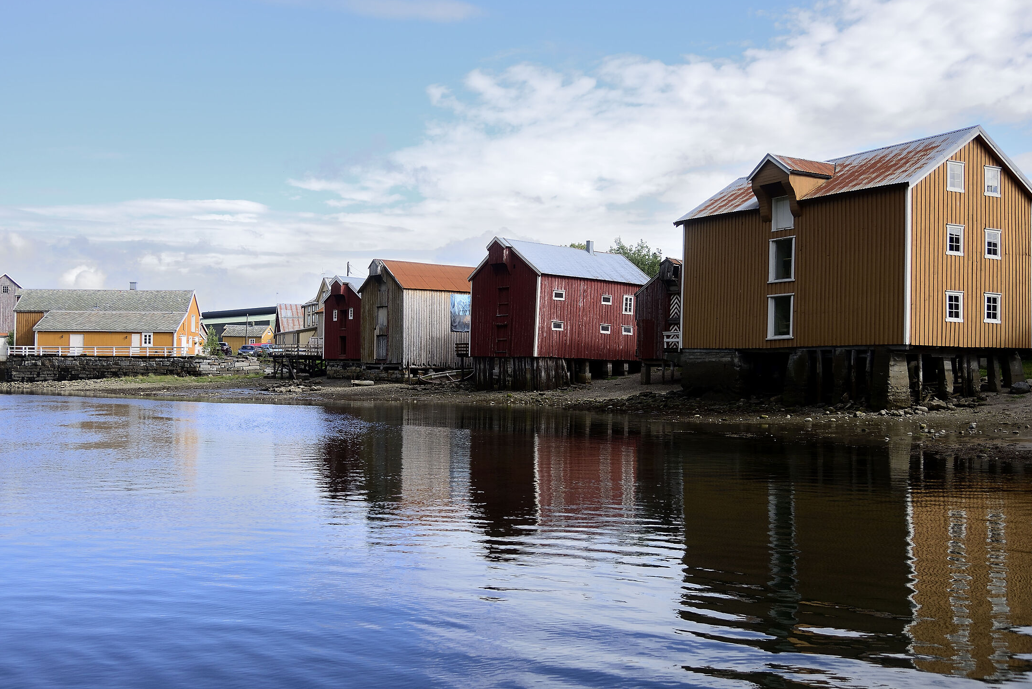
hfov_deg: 49.5
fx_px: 1118
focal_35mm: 39
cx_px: 486
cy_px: 316
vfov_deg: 34.2
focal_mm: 35
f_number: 4.5
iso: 320
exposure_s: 1/1250
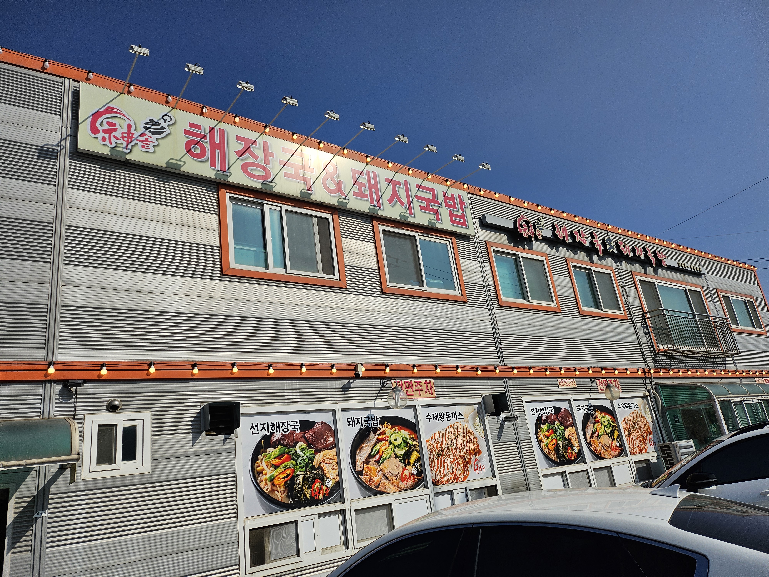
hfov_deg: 71.6
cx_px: 384
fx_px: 533
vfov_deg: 56.8
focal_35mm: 24
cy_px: 288
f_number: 1.8
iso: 50
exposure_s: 1/11413
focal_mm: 5
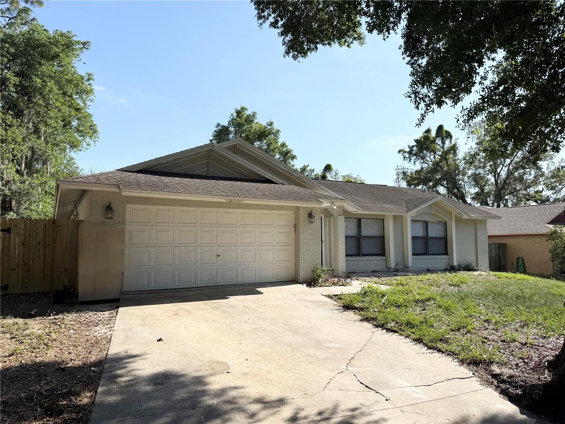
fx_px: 392
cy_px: 212
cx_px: 282
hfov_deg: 71.6
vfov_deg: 56.8
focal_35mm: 24
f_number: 1.78
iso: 80
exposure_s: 1/5319
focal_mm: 6.76
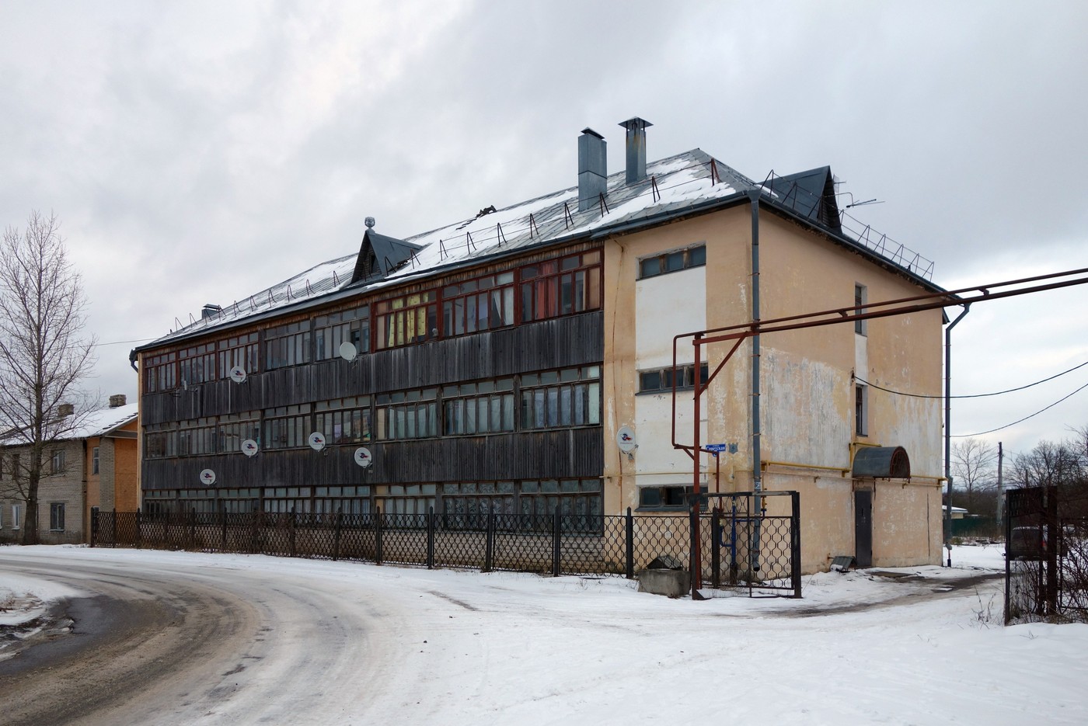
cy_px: 363
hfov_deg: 65.4
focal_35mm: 28
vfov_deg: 46.5
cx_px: 544
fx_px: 847
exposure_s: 1/100
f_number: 3.5
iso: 125
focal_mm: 10.4
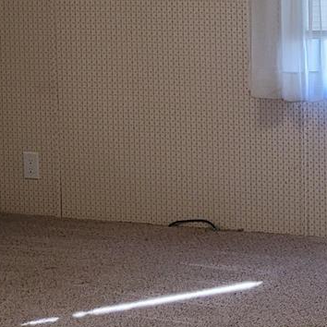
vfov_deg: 16.5
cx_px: 449
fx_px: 1111
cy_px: 21
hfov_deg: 15.7
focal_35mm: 104
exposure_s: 1/120
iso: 200
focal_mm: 5.4
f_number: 1.8
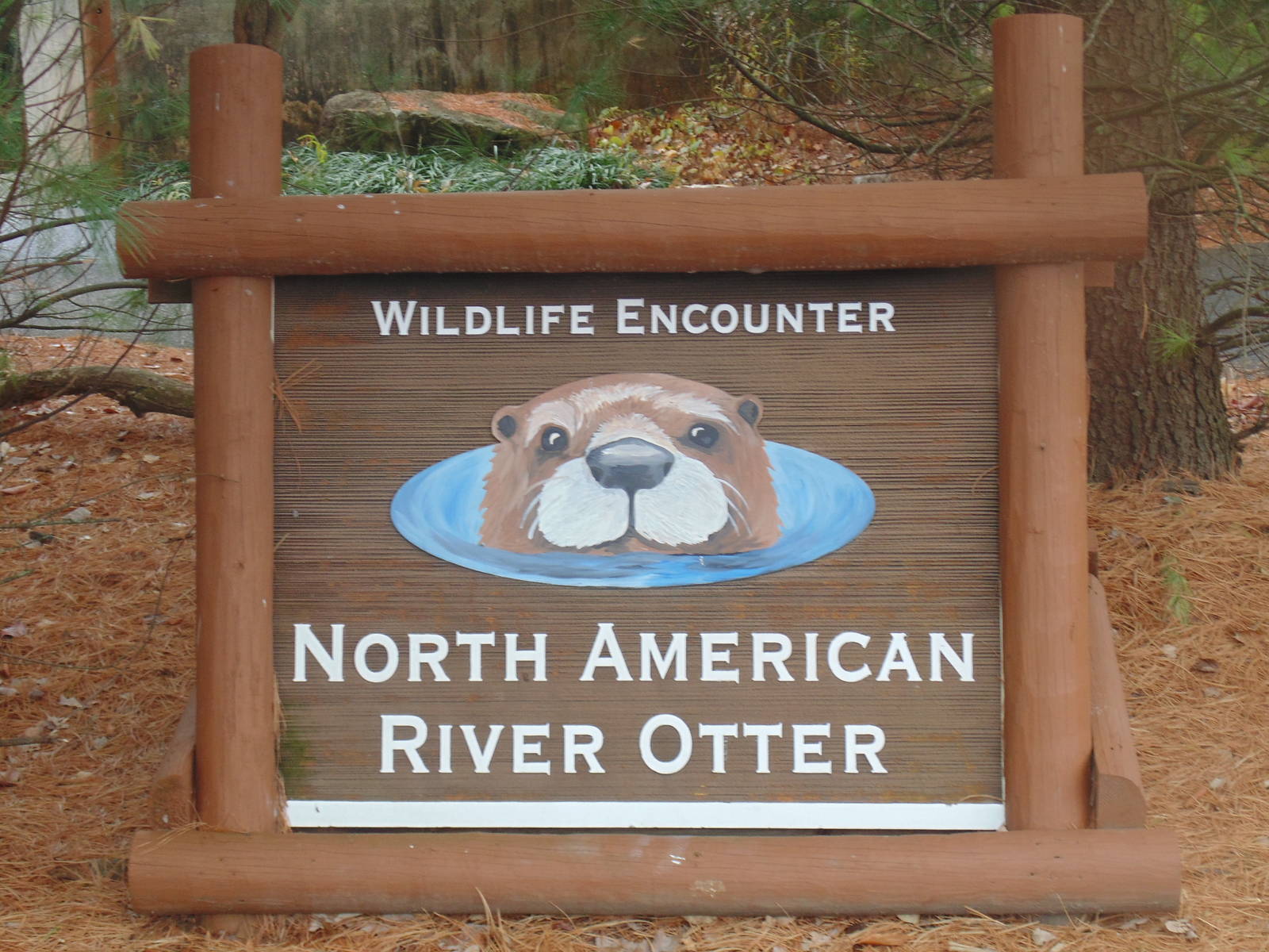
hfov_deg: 29.8
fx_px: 2383
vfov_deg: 22.6
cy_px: 476
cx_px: 634
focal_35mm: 65
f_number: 4.1
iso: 80
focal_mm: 11.7
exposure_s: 1/30
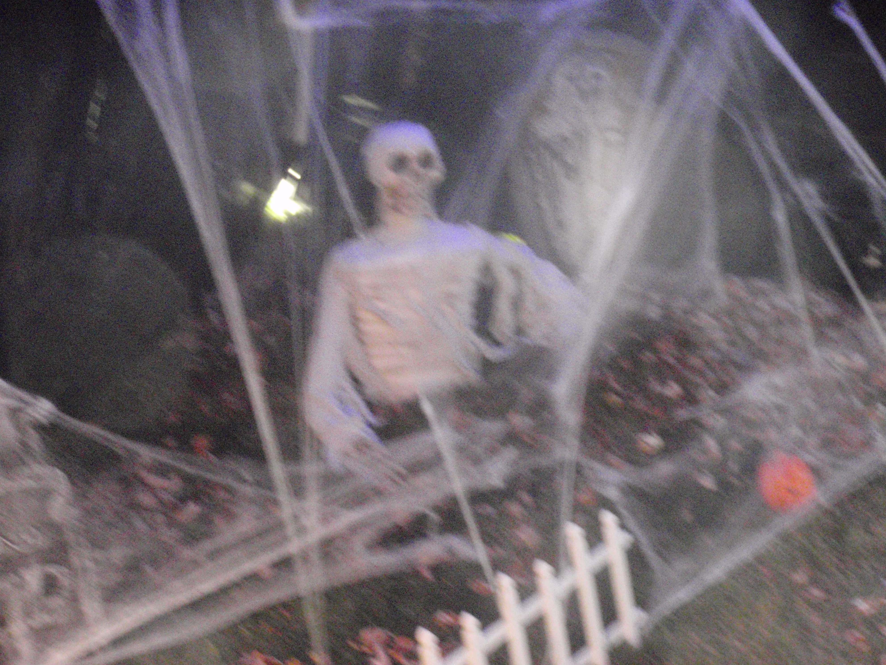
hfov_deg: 33.2
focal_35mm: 58
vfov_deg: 25.2
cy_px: 332
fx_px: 1485
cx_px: 443
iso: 1600
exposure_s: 1/10
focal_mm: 10.43
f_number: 4.5
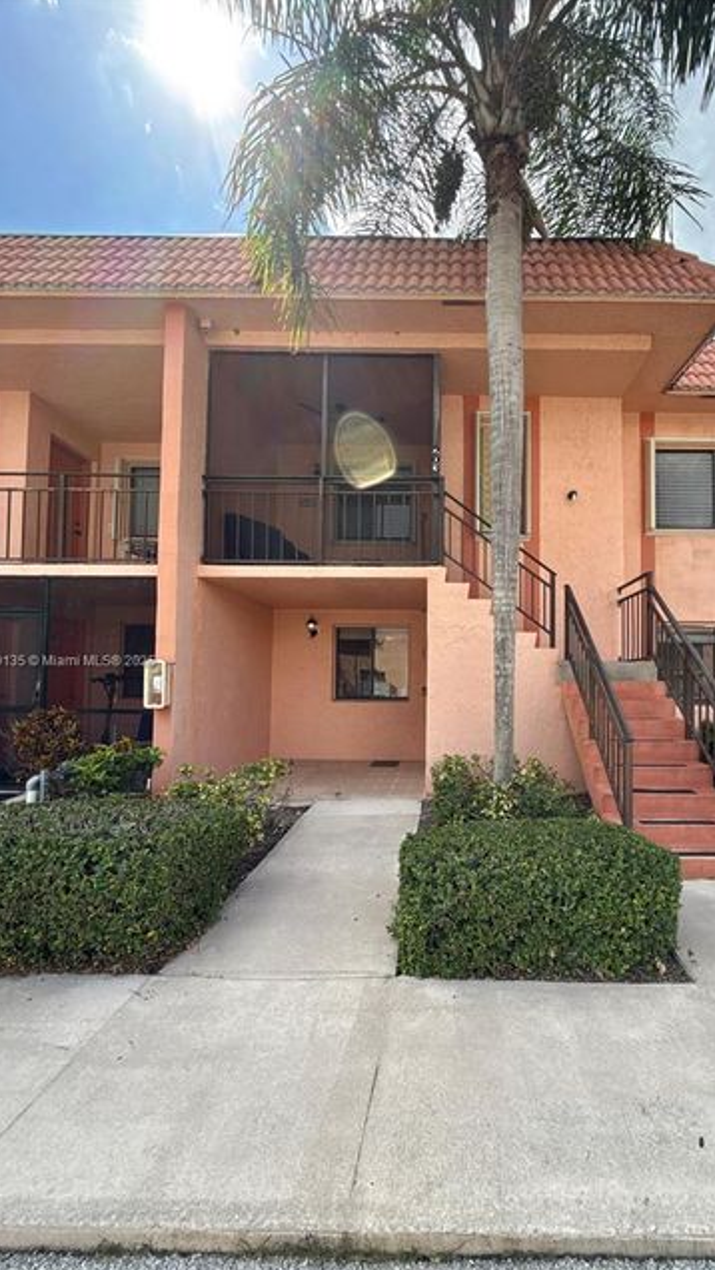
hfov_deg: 66.0
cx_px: 451
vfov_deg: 99.3
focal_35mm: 16
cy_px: 662
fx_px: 539
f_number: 2.2
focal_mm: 2.22
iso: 50
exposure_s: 1/644
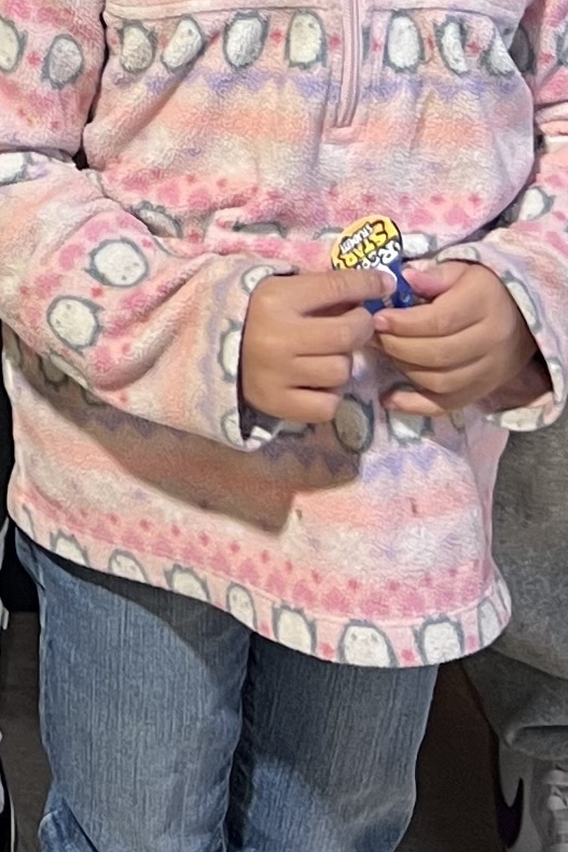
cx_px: -457
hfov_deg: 9.5
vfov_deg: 12.4
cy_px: -1045
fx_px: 3264
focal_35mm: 138
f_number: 1.5
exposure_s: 1/60
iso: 100
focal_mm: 5.7
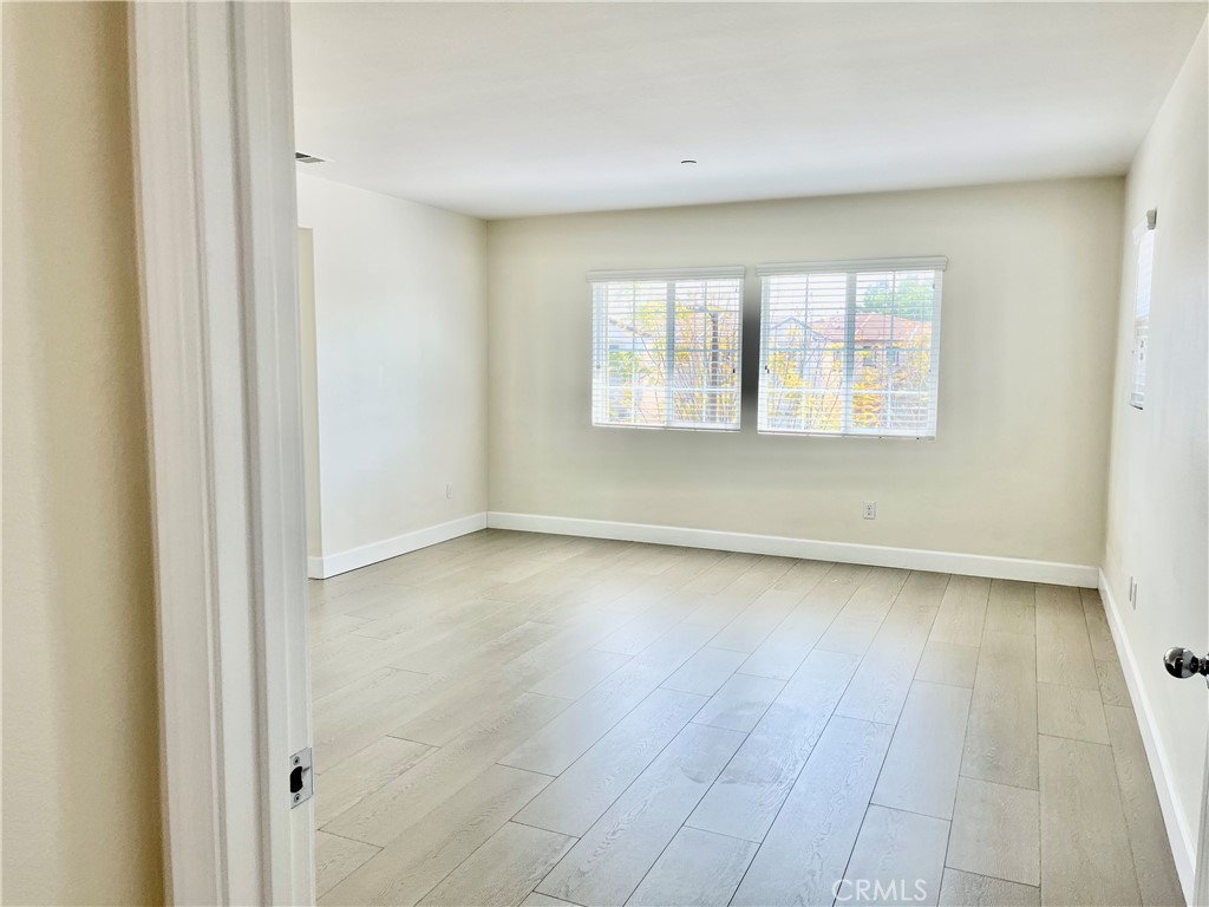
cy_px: 454
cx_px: 604
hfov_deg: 67.3
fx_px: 908
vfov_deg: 53.1
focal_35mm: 26
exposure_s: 1/162
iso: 40
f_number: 1.6
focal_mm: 5.1
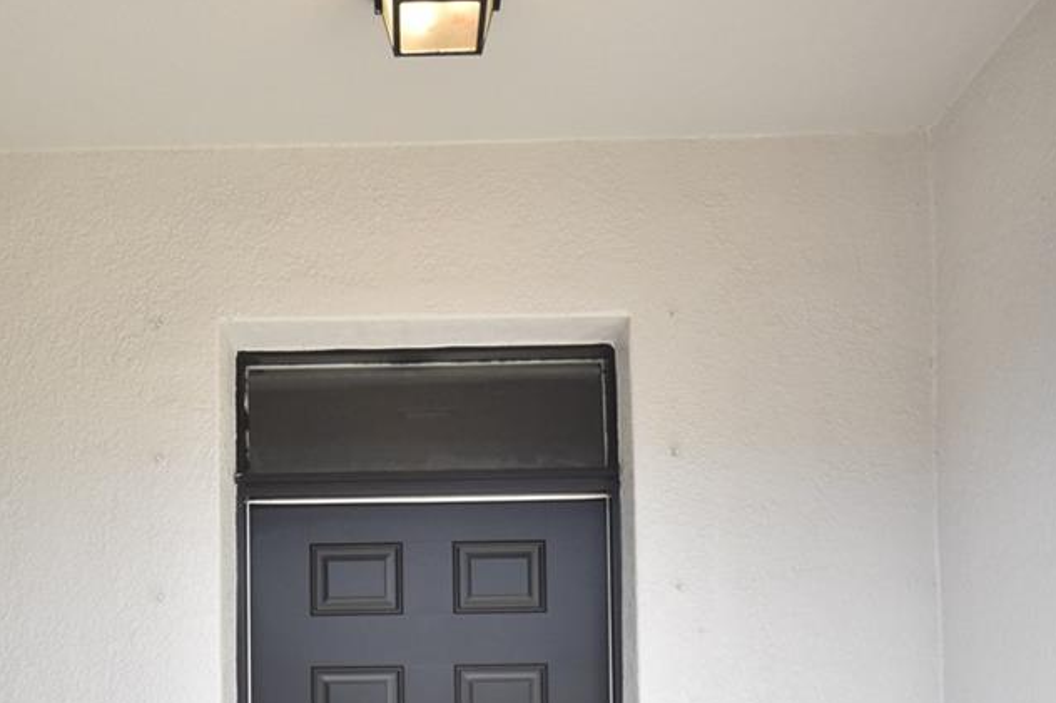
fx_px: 1114
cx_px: 398
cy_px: 721
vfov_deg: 32.0
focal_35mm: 38
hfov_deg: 50.2
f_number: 3.5
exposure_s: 1/1500
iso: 800
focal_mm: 10
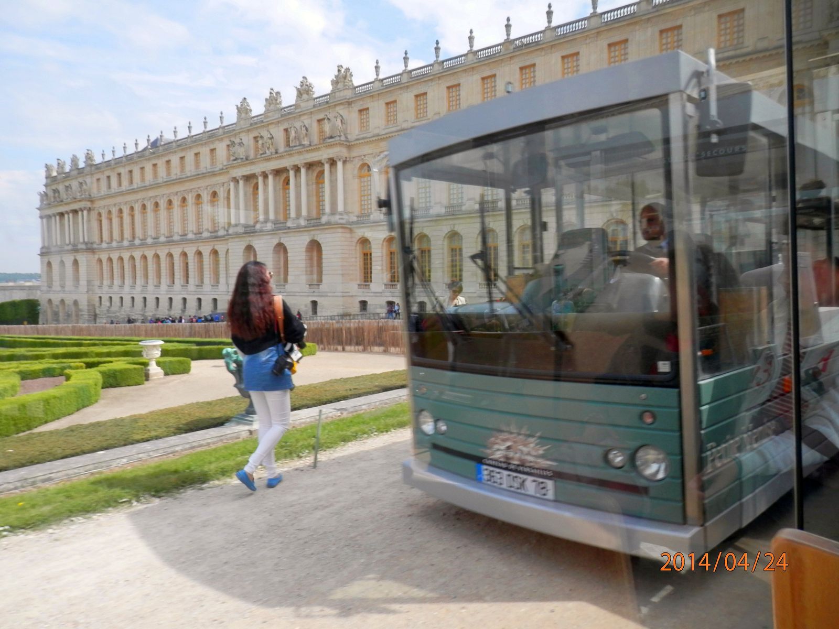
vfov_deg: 54.9
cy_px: 314
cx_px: 420
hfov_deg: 69.4
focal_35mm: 25
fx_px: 606
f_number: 8.7
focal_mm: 4.5
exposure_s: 1/100
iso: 80
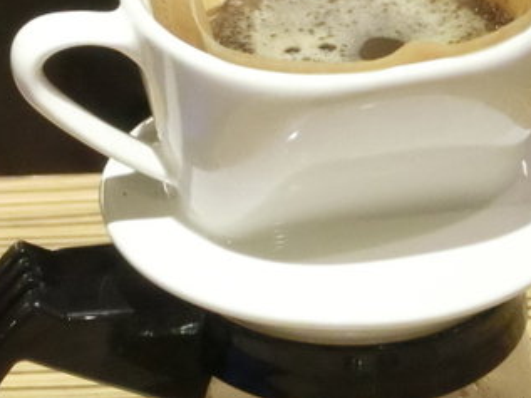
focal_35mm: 233
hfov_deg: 8.5
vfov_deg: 6.4
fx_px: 3576
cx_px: 268
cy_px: 197
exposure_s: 1/60
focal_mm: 21.79
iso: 3200
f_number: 5.5
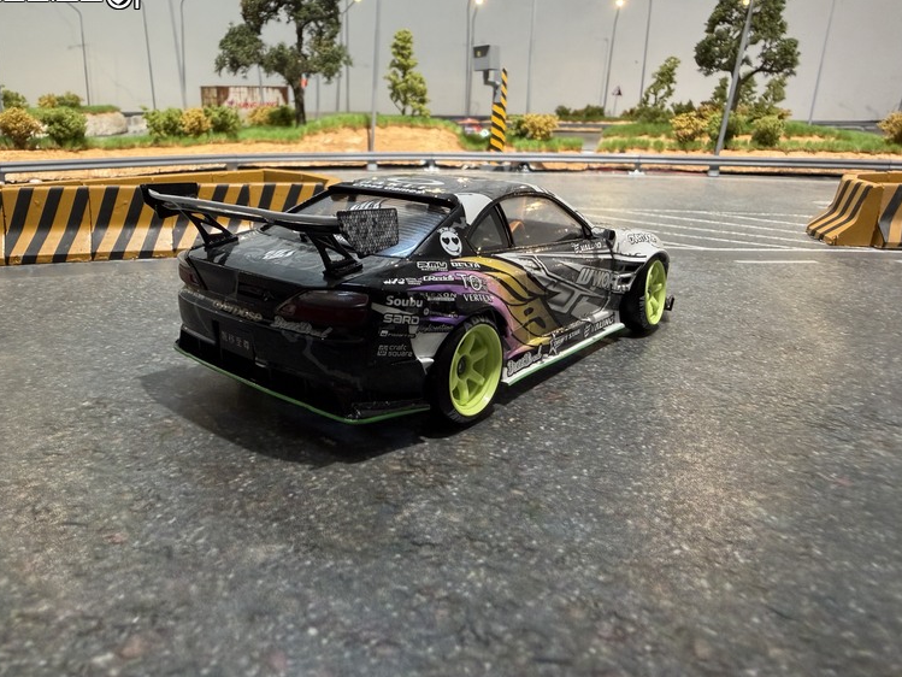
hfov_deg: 69.4
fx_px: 652
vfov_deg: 54.9
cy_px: 326
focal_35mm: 25
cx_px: 437
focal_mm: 2.22
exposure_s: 1/60
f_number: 2.2
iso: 250
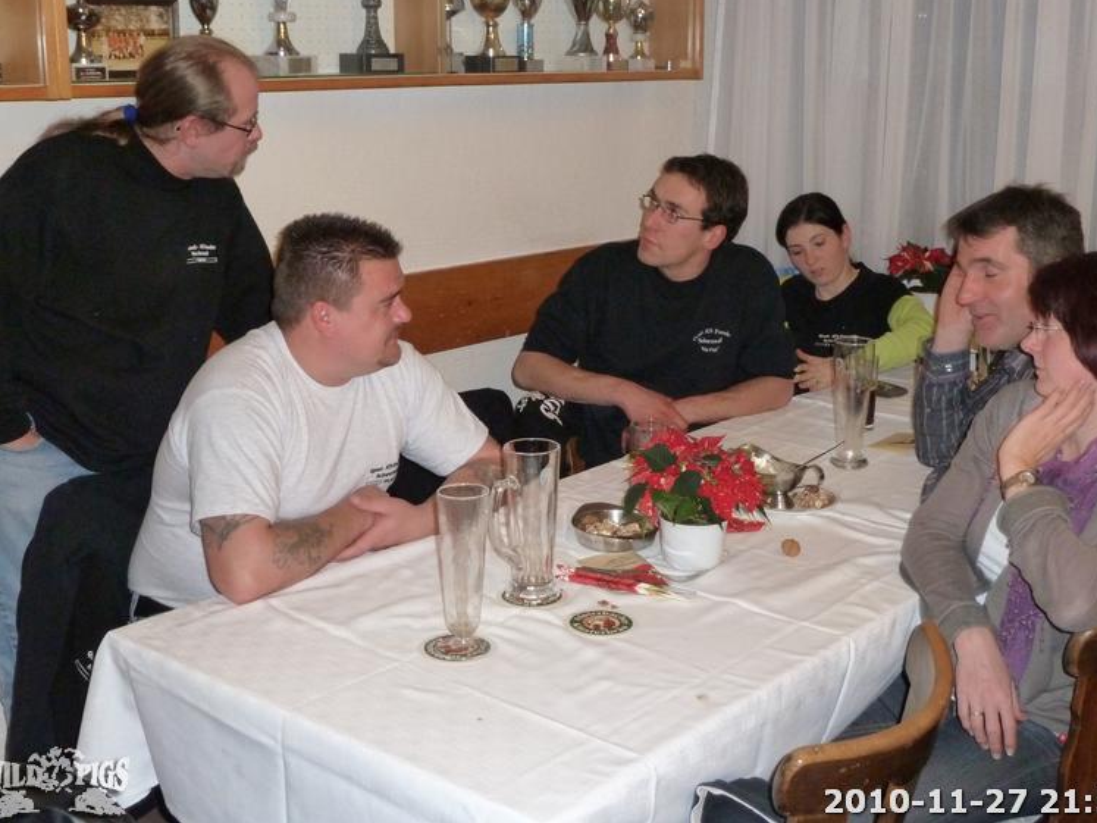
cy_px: 385
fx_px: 1426
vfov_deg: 32.2
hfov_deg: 42.1
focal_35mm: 45
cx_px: 562
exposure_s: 1/30
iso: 400
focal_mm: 6.9
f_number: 3.7
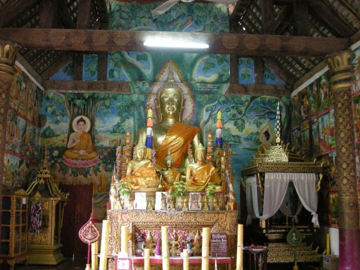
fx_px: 416
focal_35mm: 40
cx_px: 187
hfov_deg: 46.8
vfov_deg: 35.9
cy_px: 149
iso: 387
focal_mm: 7.5
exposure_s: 1/8
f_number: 2.7
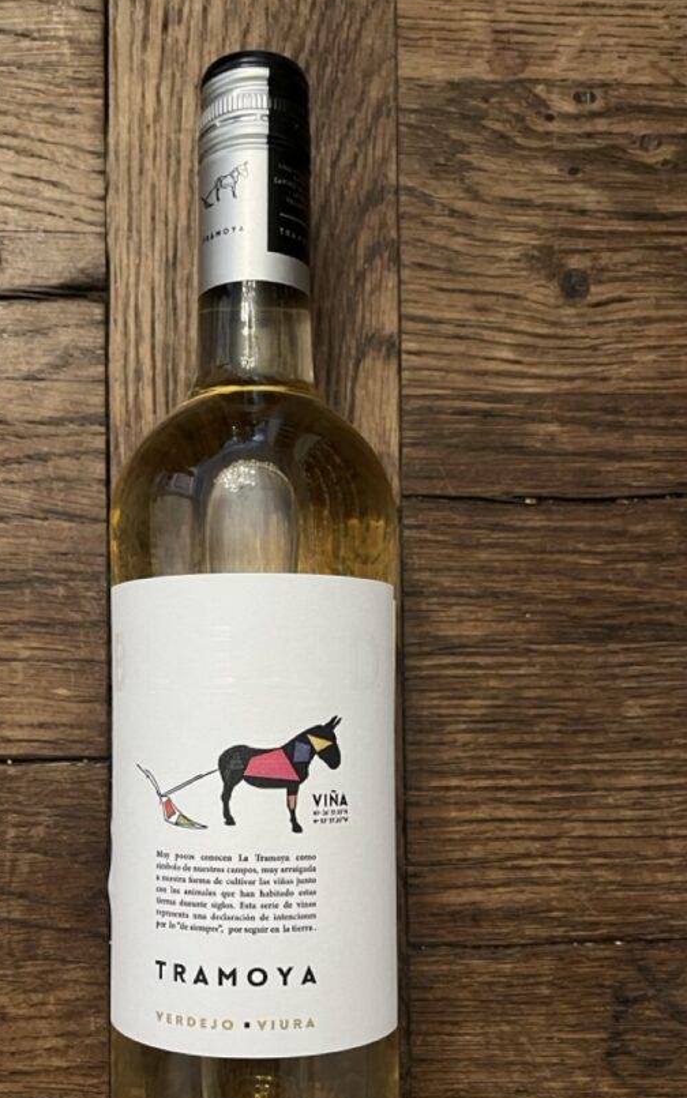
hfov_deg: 36.1
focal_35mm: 35
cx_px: 254
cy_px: 683
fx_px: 1048
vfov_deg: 54.7
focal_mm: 5.1
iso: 320
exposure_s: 1/50
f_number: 1.6
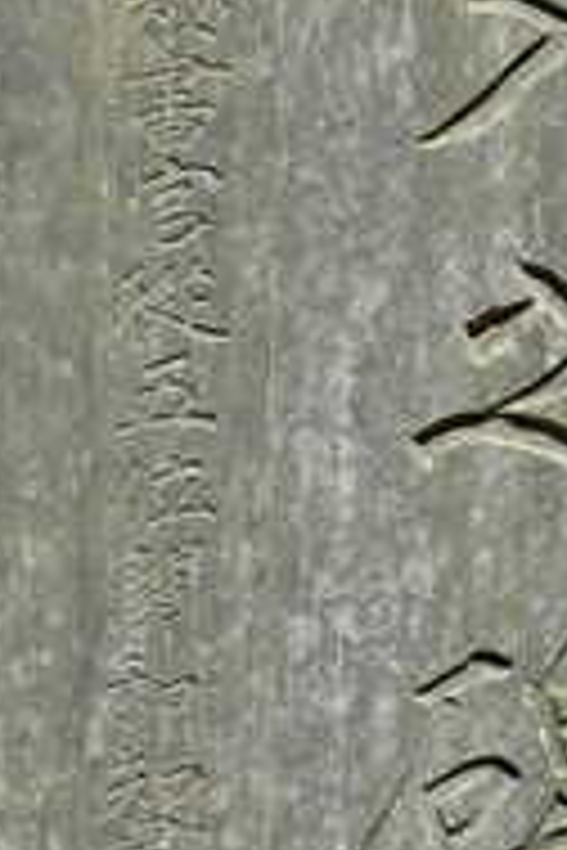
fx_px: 5622
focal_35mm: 238
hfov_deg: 5.8
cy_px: 54
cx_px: 601
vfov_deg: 8.6
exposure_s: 1/250
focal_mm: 16.21
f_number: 5.6
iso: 125
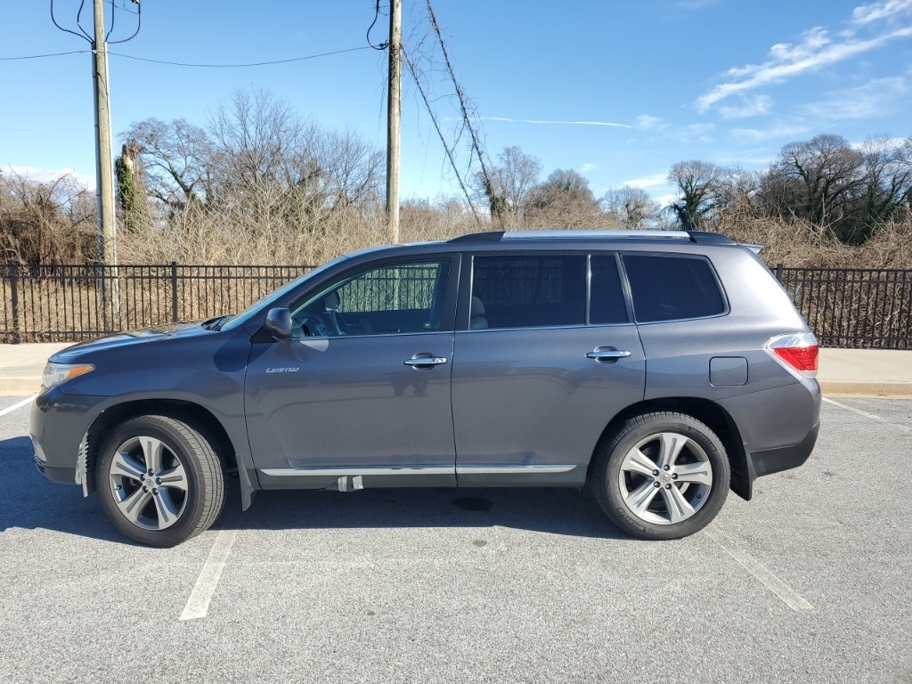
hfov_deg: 67.3
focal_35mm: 26
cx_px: 456
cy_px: 342
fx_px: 685
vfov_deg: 53.1
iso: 50
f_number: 1.5
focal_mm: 4.3
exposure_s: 1/1818
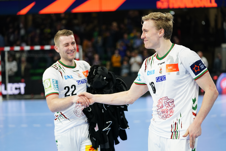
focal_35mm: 92
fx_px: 578
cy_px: 76
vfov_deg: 14.9
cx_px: 113
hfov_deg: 22.1
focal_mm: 92
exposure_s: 1/800
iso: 2000
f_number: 2.8
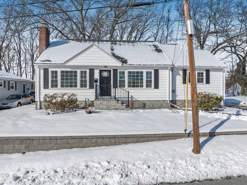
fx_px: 171
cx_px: 124
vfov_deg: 56.8
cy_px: 92
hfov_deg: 71.6
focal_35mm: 24
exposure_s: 1/240
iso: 100
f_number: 2.8
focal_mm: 12.29
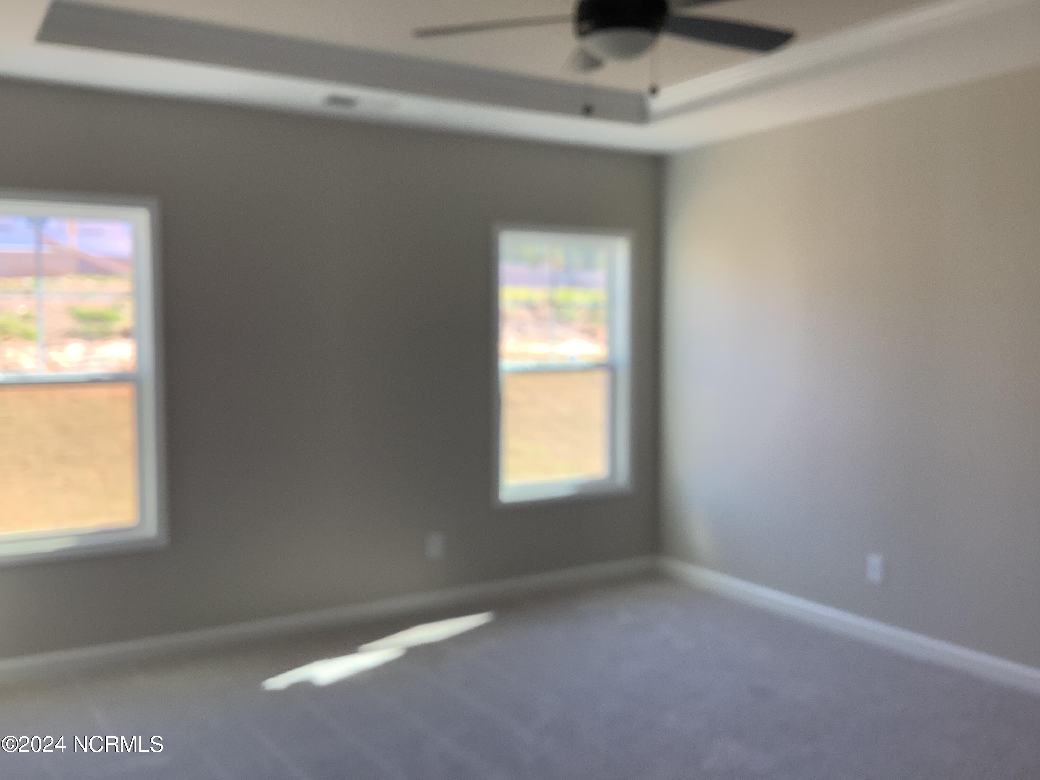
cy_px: 390
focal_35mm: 31
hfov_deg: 58.4
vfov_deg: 45.4
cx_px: 520
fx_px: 931
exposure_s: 1/120
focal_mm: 3.3
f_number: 2.4
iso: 64
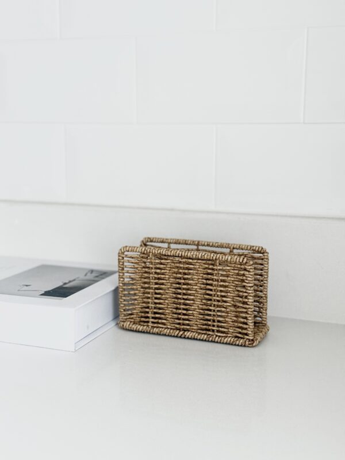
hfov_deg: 30.3
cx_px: 172
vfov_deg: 39.7
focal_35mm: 48
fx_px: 638
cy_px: 230
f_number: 1.78
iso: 500
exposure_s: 1/40
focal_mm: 6.76
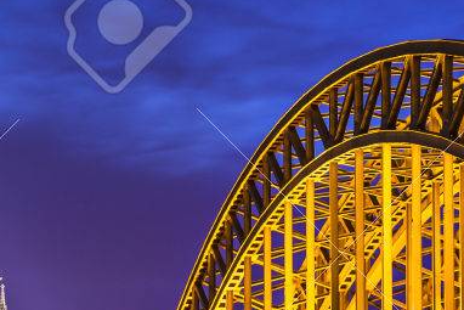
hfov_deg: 8.6
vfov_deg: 5.7
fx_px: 3069
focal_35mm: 238
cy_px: 426
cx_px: 341
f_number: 8
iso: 100
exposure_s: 30
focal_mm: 70
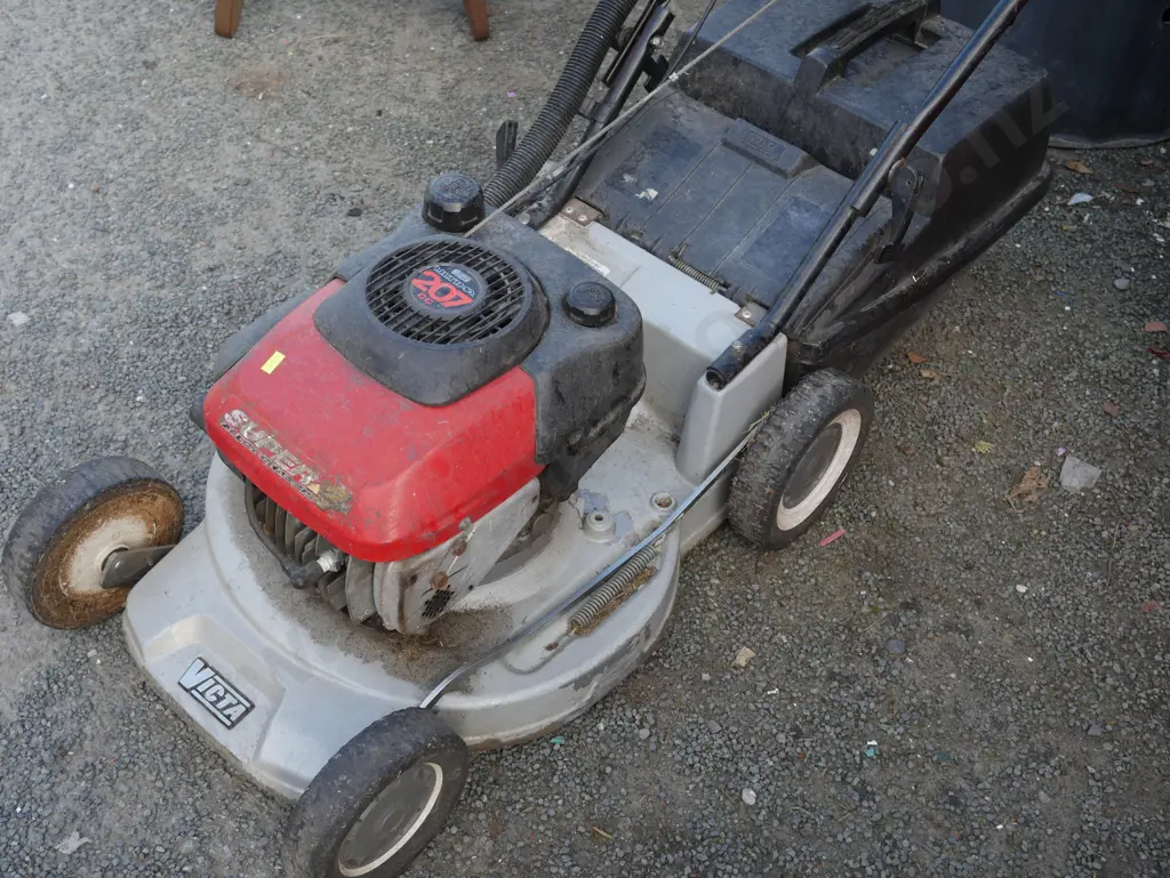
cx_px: 585
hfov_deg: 46.8
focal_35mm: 40
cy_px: 439
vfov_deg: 36.0
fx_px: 1353
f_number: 5
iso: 200
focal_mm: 20
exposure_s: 1/100
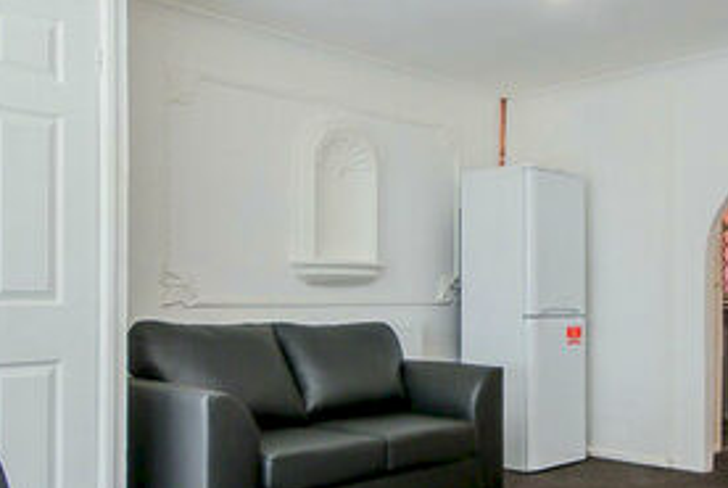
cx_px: 512
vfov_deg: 35.1
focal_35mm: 38
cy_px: 277
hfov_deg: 49.3
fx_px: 770
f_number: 4
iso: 125
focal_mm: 10
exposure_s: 1/30
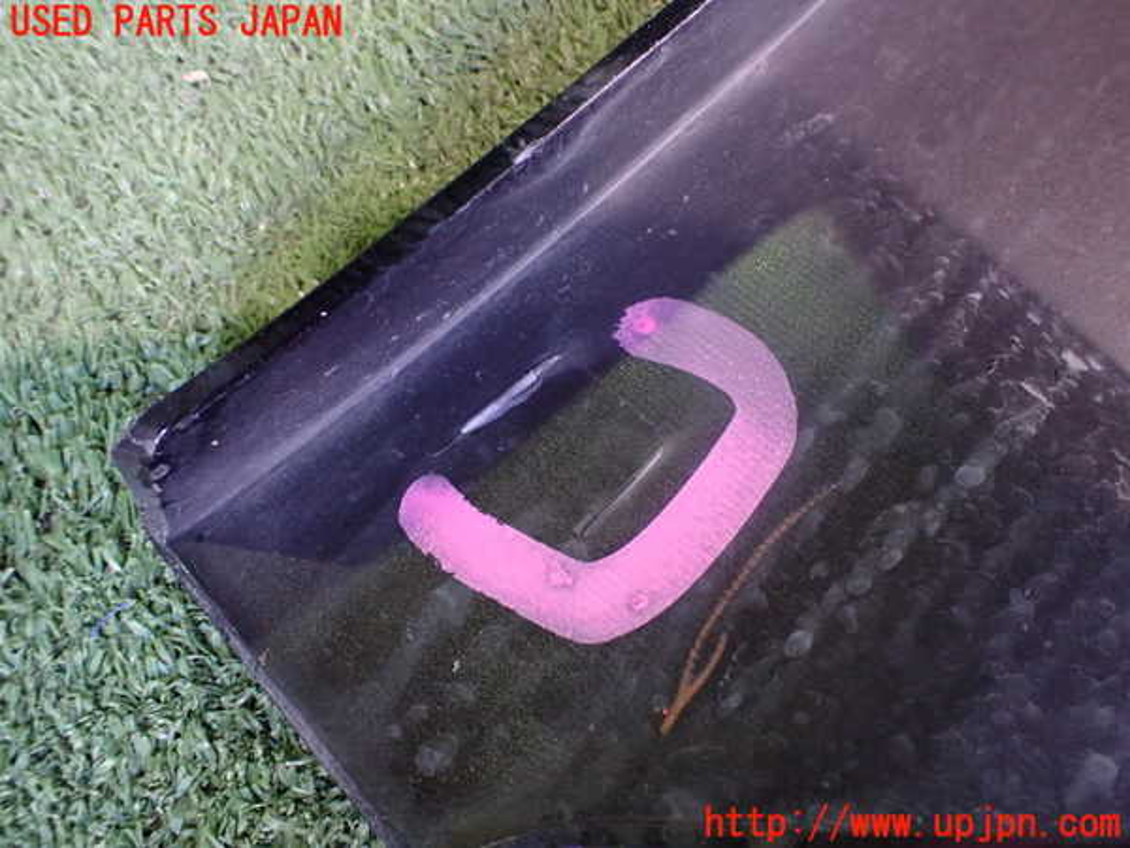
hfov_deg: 60.0
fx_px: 979
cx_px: 565
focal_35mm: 30
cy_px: 424
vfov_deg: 46.8
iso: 800
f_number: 2.3
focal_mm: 5.4
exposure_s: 1/50
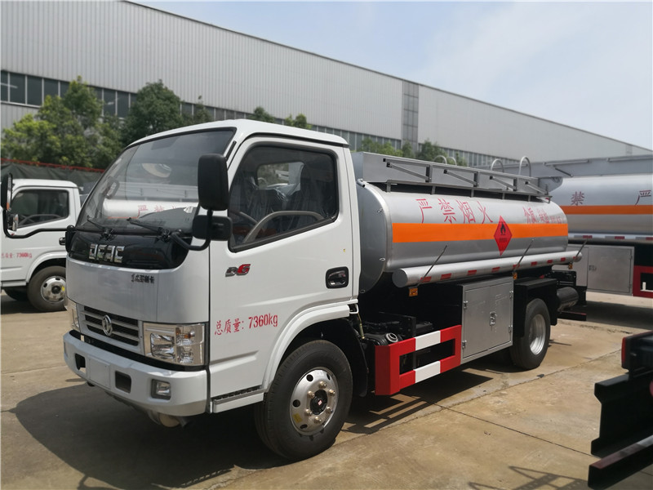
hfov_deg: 65.3
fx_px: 509
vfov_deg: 51.4
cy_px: 245
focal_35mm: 27
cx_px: 326
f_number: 4
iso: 50
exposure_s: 1/3086
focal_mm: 3.95
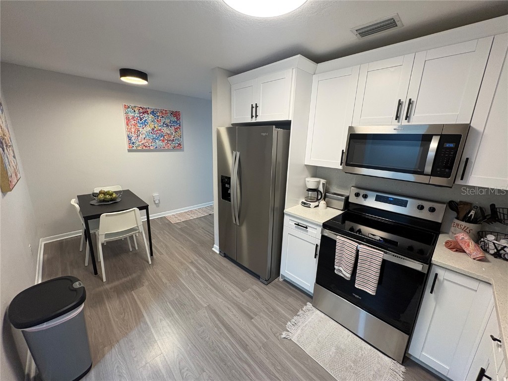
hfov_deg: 102.1
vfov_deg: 85.7
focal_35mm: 14
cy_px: 190
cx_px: 254
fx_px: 205
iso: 250
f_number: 2.2
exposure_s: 1/60
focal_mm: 2.22
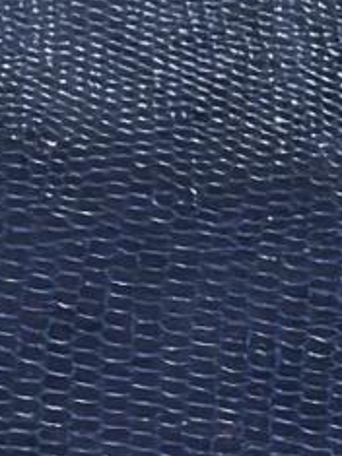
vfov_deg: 8.0
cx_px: 132
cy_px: 1655
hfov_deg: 8.1
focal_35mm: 184
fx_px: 2426
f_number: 2.2
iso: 320
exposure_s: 1/25
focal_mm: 1.68
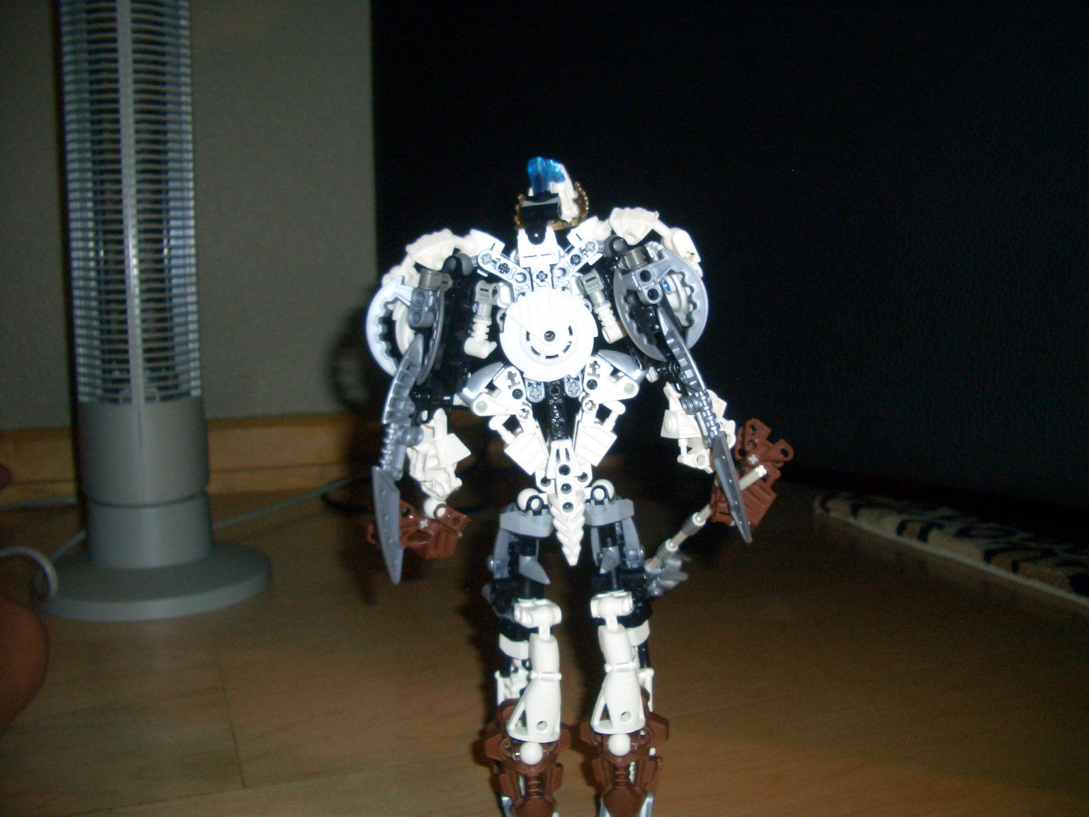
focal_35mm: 35
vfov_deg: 40.7
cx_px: 544
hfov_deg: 52.6
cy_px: 408
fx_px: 1101
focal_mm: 5.8
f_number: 2.6
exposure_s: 1/60
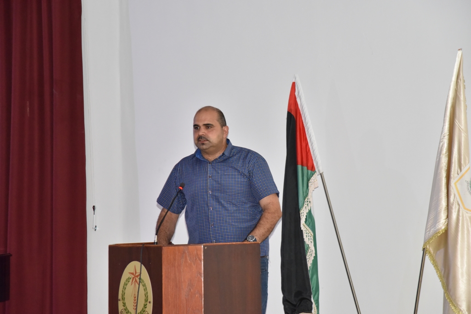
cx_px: 236
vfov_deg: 11.4
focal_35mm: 120
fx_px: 1570
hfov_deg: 17.1
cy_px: 157
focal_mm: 120
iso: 3200
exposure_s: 1/100
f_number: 7.1
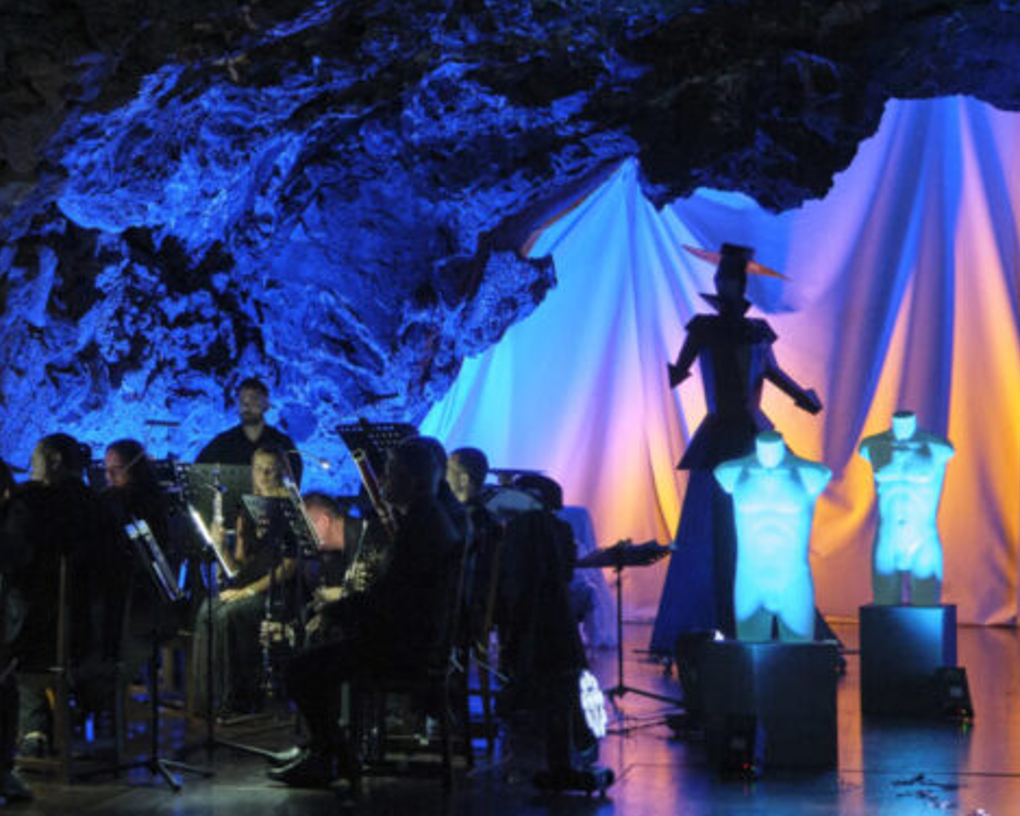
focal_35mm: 121
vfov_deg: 12.7
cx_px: 11
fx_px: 3652
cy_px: 182
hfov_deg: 15.6
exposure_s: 1/40
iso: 6400
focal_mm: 39.3
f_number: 4
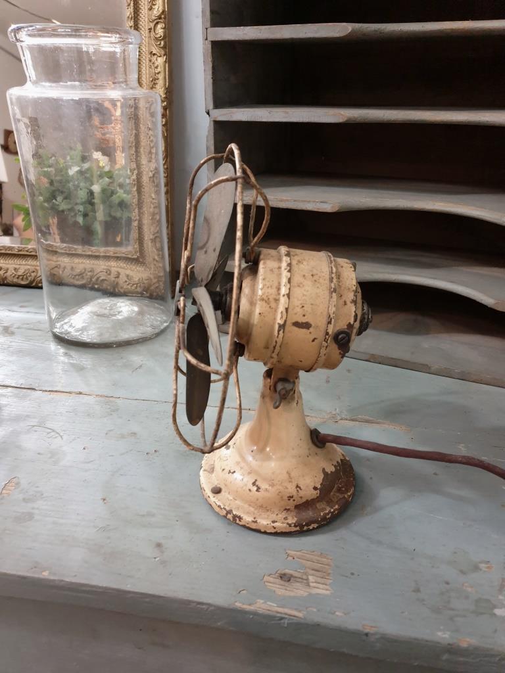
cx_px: 252
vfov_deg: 67.3
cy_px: 336
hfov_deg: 53.1
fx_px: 506
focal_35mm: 26
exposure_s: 1/20
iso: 320
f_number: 1.5
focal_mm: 4.3
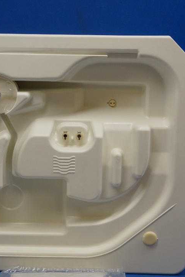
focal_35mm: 82
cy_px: 186
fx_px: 631
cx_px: 68
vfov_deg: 24.7
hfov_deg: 16.7
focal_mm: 33
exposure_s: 1/125
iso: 400
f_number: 6.3
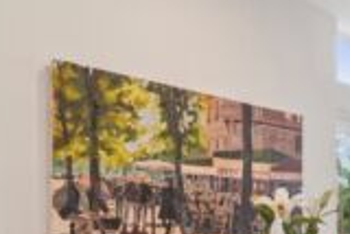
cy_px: 239
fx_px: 389
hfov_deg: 37.6
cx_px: 411
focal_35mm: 40
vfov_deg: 30.8
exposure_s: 1/80
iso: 1600
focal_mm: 16
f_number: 8
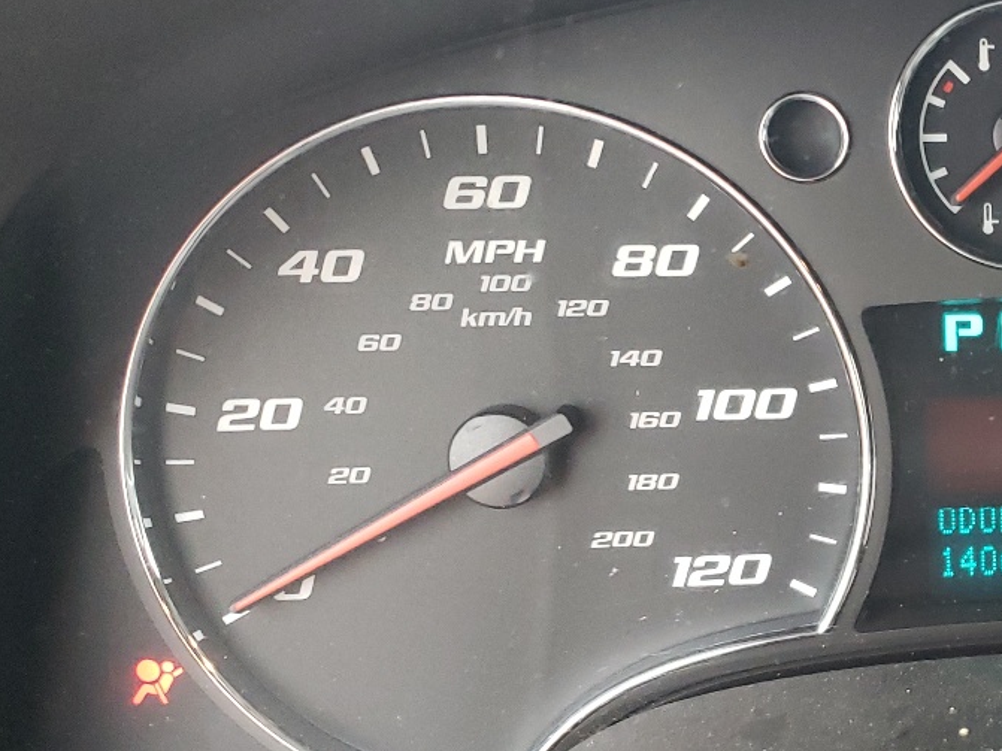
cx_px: 1144
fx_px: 1794
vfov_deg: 23.6
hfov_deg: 28.0
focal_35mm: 62
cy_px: 466
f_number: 1.5
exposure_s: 1/60.2
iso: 281
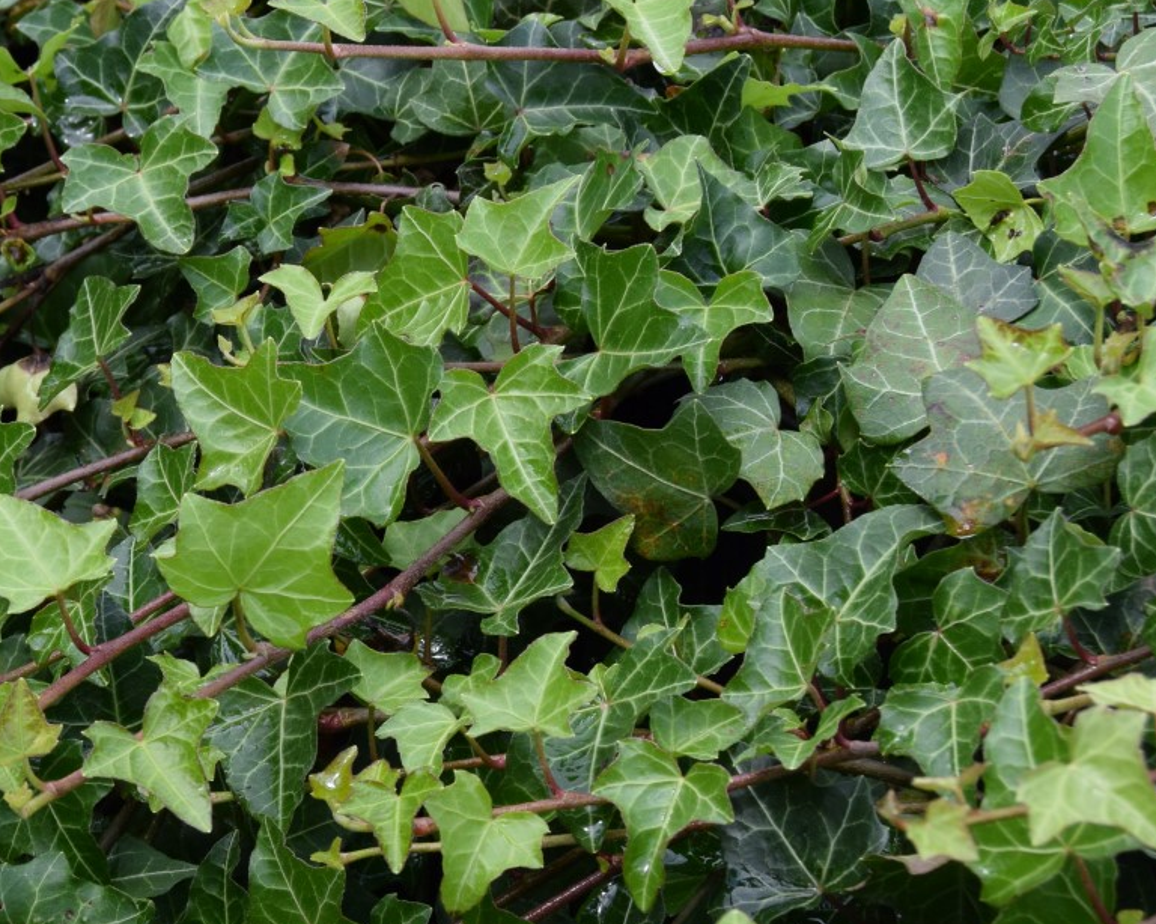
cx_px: 158
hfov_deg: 18.2
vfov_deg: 14.8
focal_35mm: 104
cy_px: 457
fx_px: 3557
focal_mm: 35
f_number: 8
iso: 320
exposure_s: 1/250
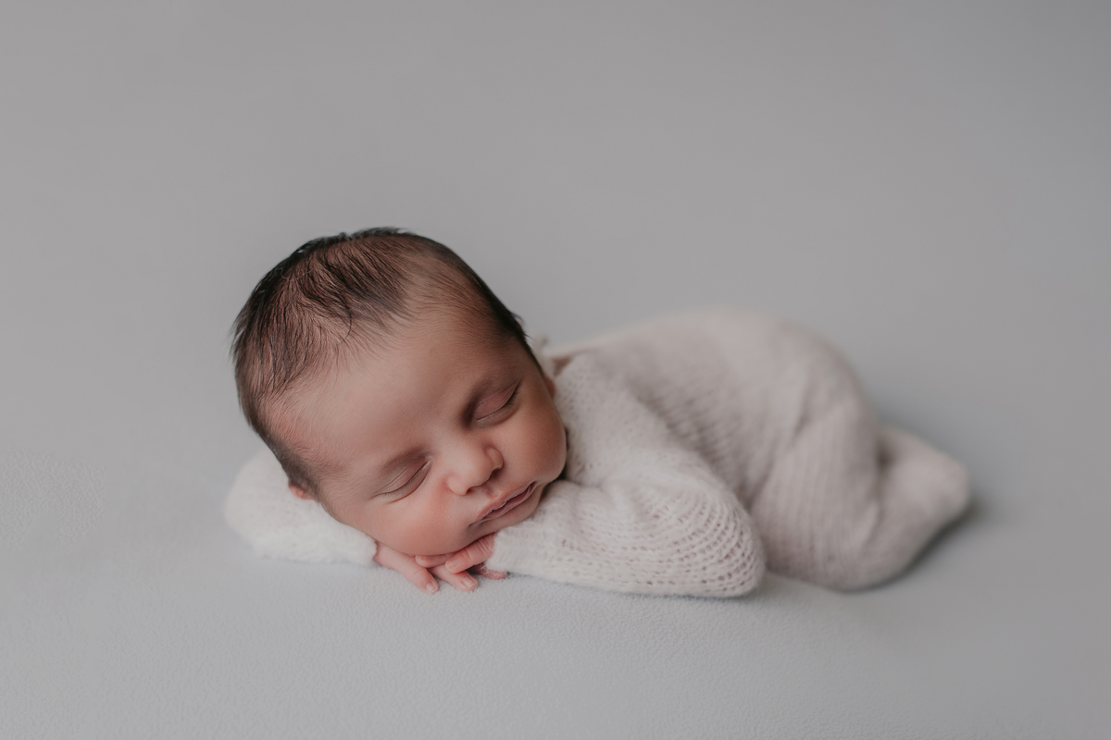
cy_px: 370
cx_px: 556
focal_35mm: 50
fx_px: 1543
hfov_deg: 39.6
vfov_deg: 27.0
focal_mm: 50
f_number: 2.8
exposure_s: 1/160
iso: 160
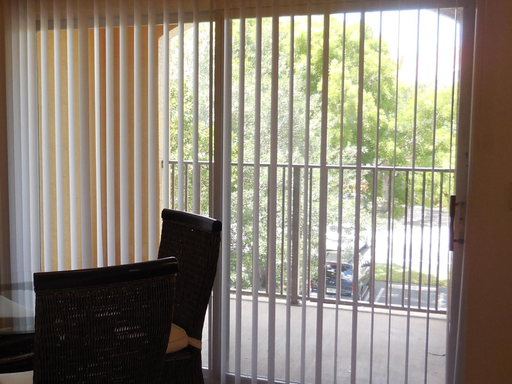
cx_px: 157
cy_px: 189
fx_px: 695
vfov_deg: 30.9
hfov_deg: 39.8
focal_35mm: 47
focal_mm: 4.5
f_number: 3.1
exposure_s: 1/80
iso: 125
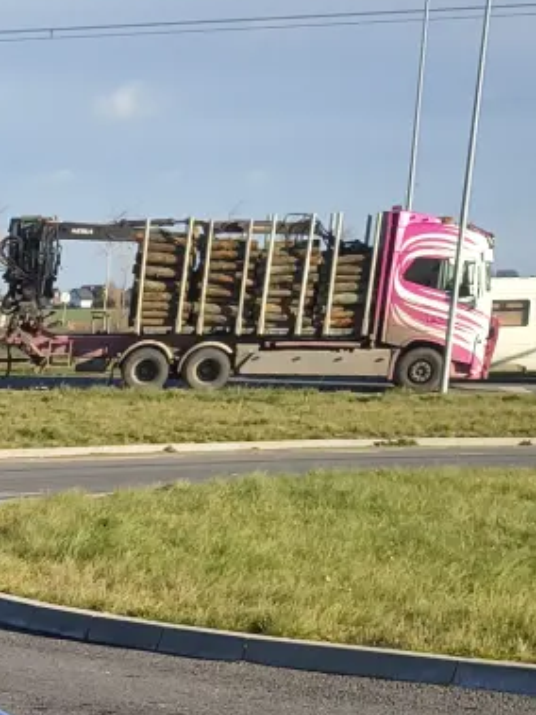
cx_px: -536
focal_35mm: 108
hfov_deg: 12.2
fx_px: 2231
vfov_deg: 17.1
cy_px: 948
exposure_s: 1/1256
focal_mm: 5.56
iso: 101
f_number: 1.8
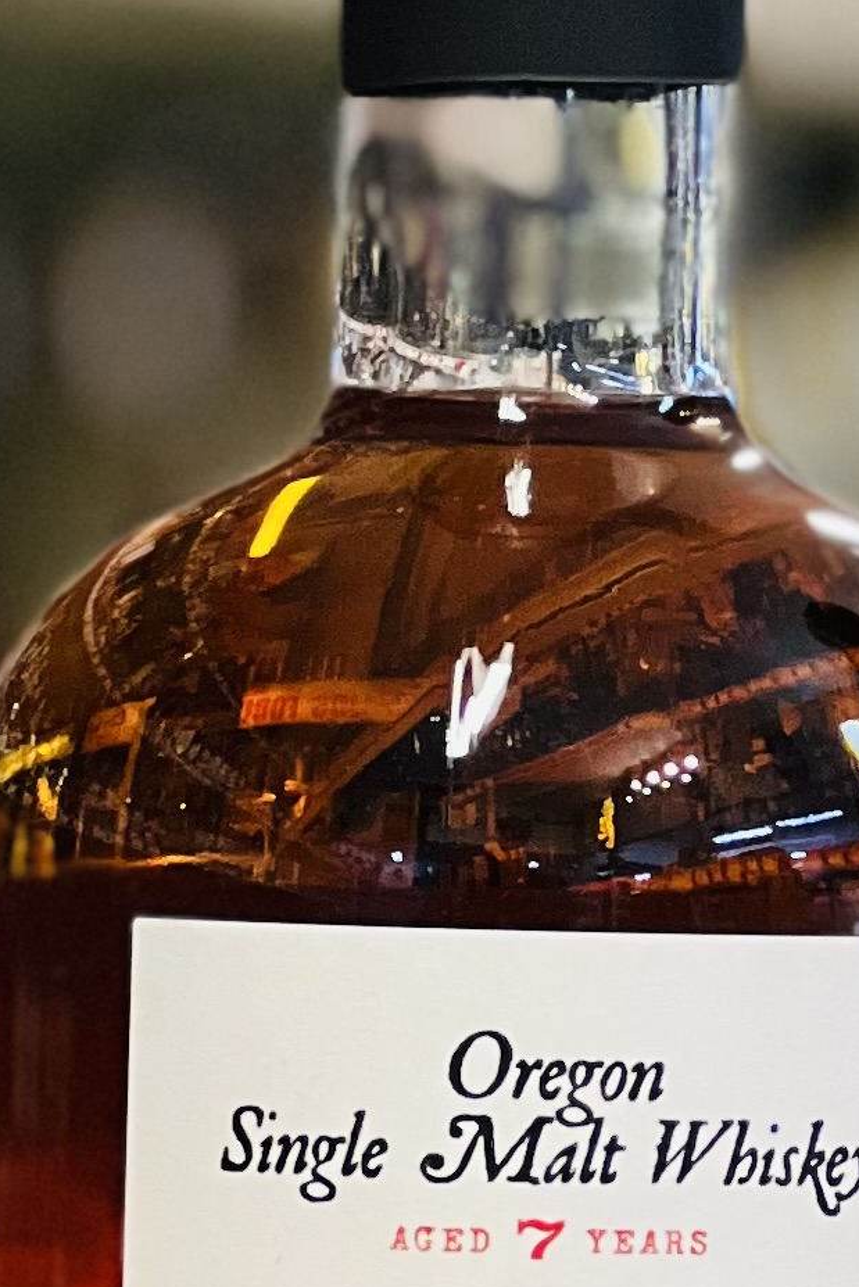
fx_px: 12450
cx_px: 1640
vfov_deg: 5.9
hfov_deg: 3.9
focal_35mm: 348
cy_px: 1462
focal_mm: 9
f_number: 2.8
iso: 200
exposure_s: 1/40
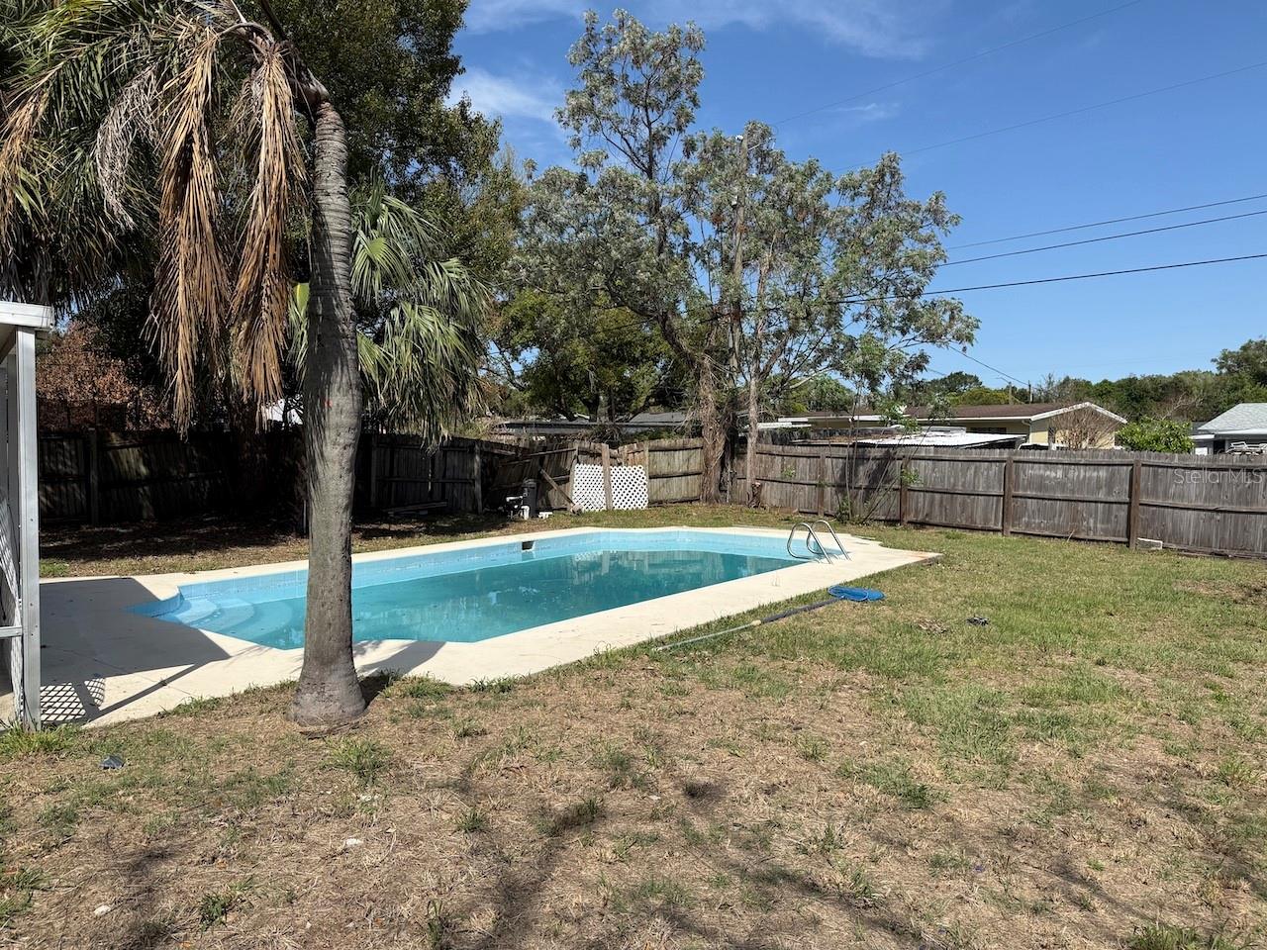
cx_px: 634
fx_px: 878
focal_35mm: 24
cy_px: 475
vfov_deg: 56.8
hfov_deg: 71.6
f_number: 1.78
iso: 80
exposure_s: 1/5714
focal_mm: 6.76
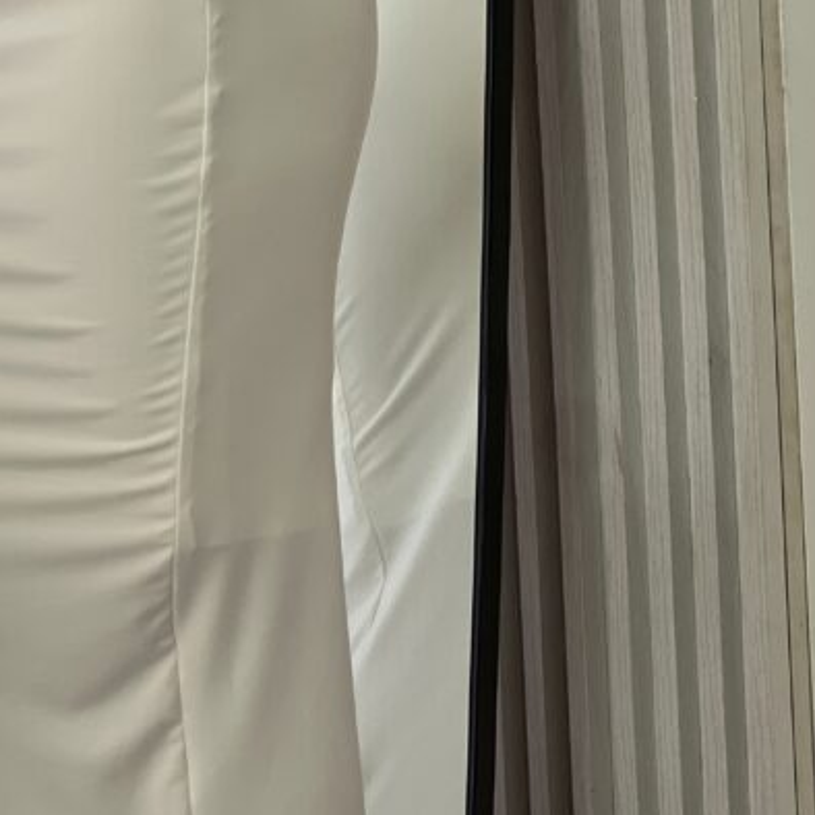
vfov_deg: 10.9
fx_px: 4289
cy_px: 433
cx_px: 259
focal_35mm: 161
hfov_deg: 10.8
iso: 64
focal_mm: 9
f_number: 2.8
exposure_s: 1/120
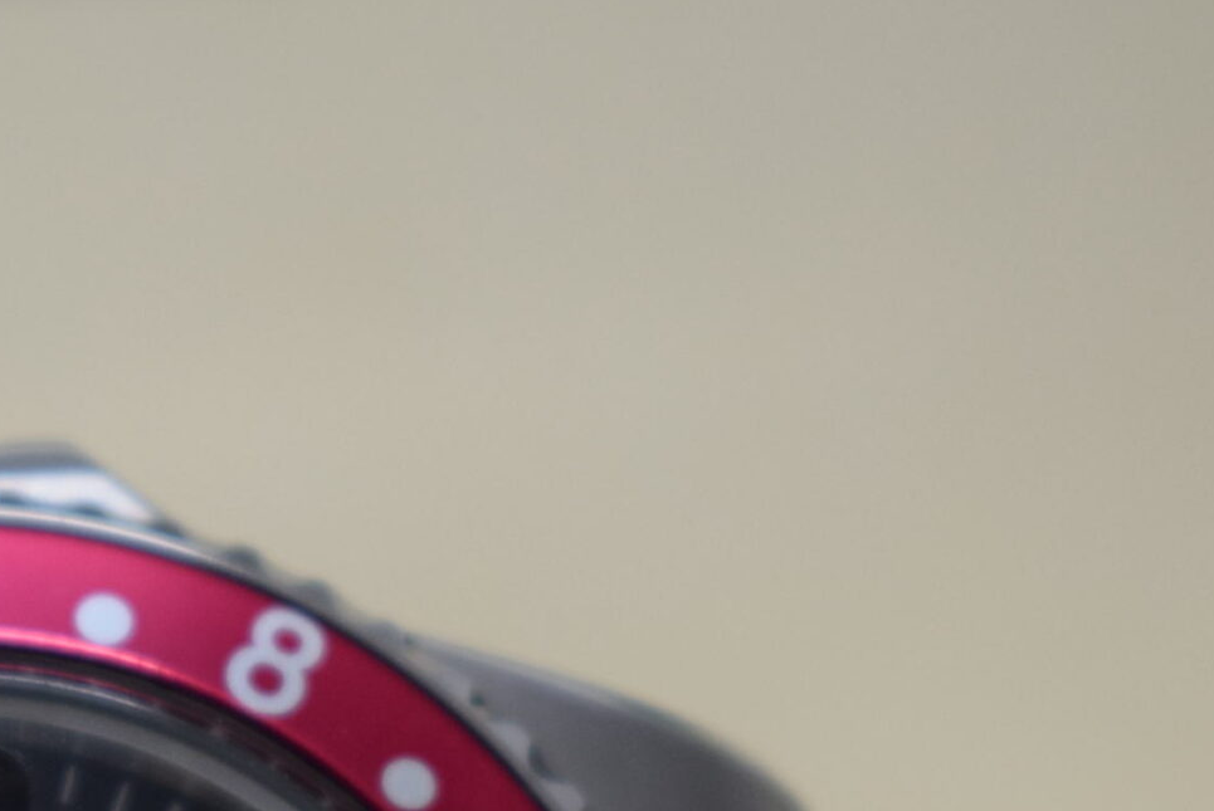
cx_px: -75
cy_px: 1022
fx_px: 6986
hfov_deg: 9.8
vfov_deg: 6.6
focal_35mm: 207
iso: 720
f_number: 5.6
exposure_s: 1/60
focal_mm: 52
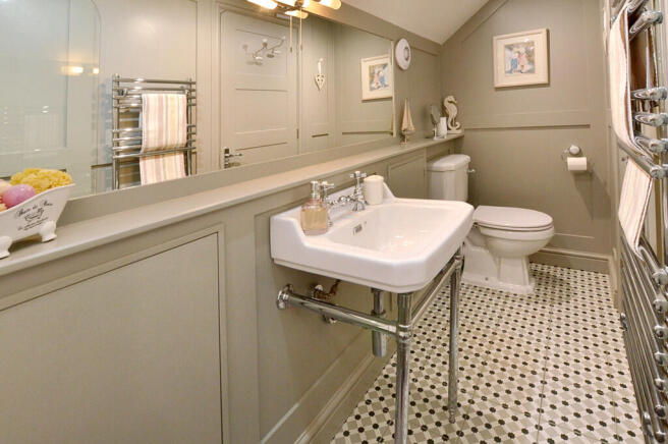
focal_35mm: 15
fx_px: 278
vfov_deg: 77.2
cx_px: 334
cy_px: 222
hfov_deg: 100.4
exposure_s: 1/15
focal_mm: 10
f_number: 10
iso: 450
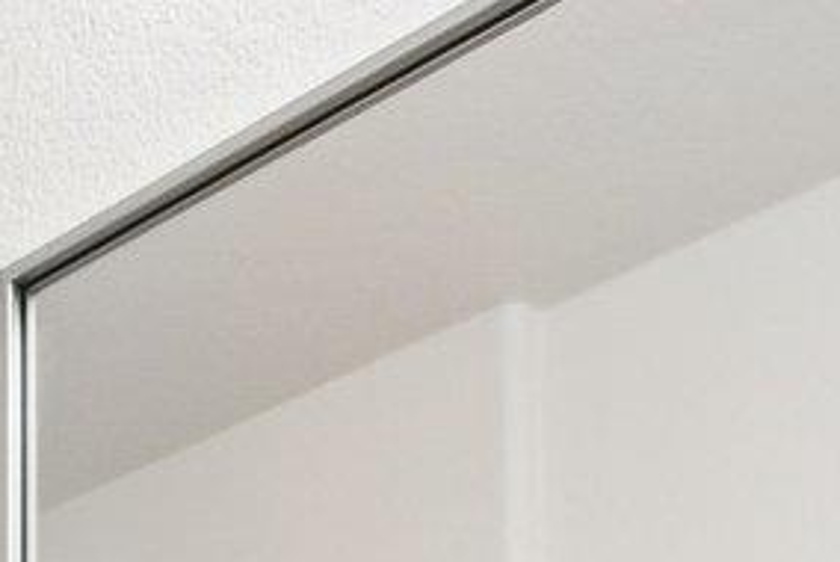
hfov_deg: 17.1
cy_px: 1687
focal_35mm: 108
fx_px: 2523
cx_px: -429
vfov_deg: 9.7
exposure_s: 1/13
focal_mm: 10
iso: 400
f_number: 8
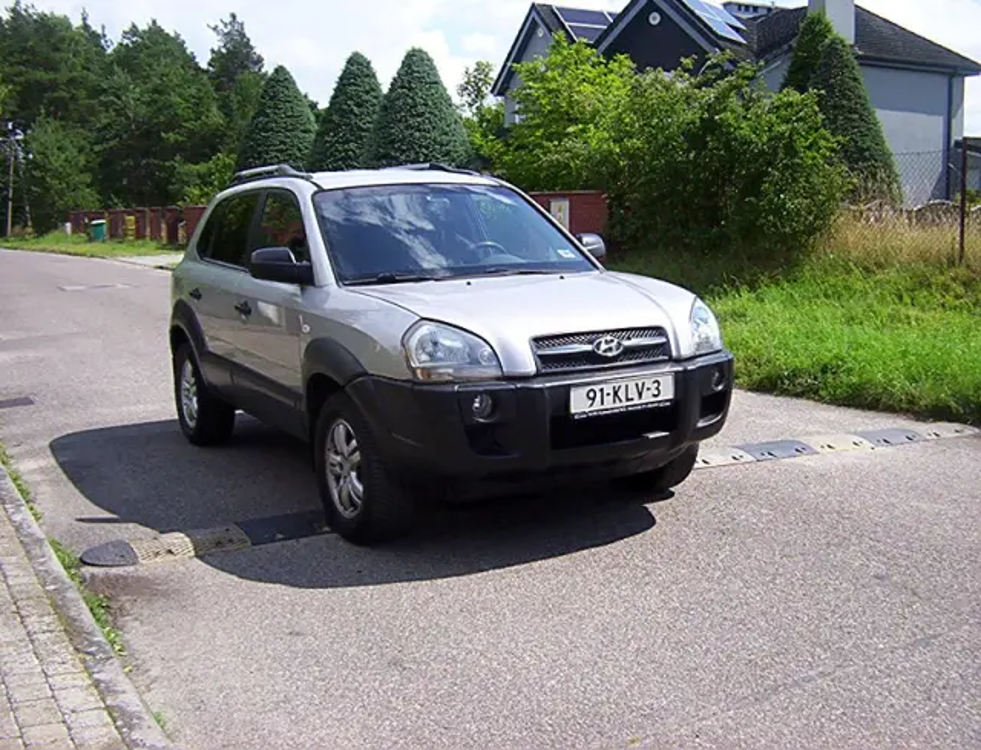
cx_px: 490
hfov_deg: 47.6
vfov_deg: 37.2
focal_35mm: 39
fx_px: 1113
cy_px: 375
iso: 100
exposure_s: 1/945
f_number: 3.84
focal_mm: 5.26
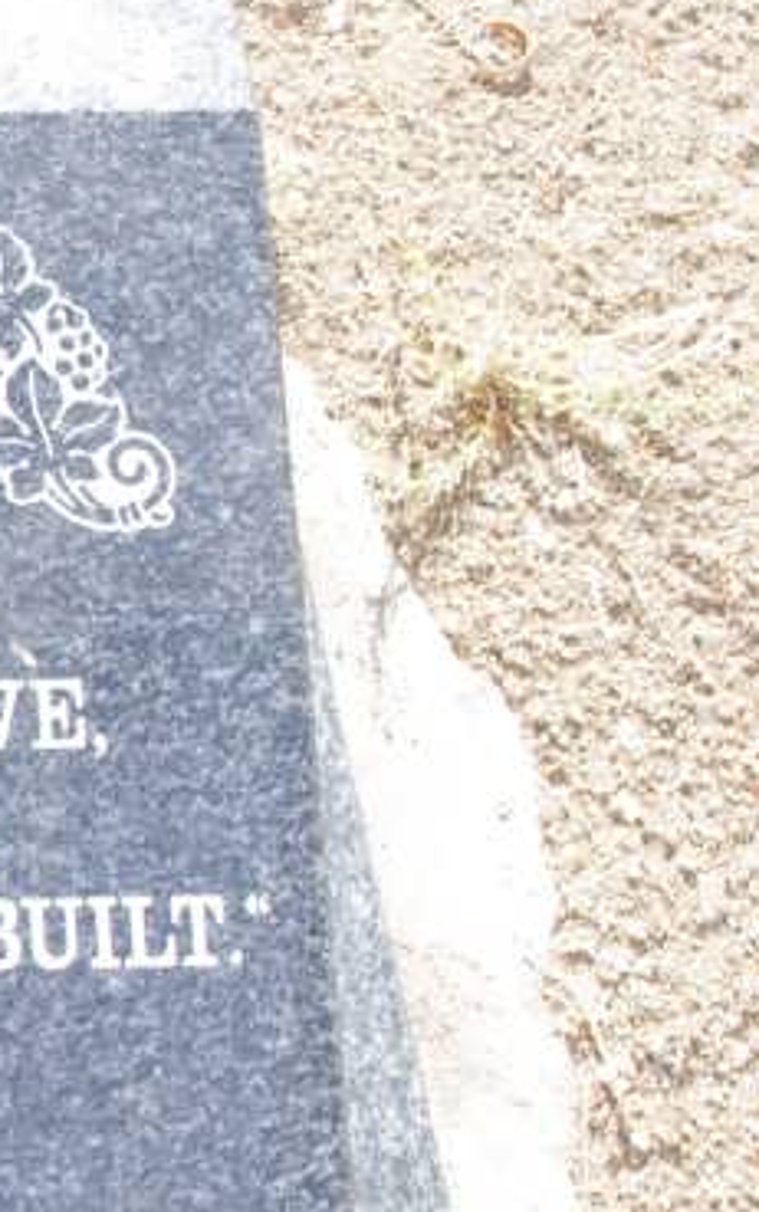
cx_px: -907
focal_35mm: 129
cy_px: 603
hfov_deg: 9.3
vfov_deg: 16.2
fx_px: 4264
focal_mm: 26.25
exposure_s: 1/125
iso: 800
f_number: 11
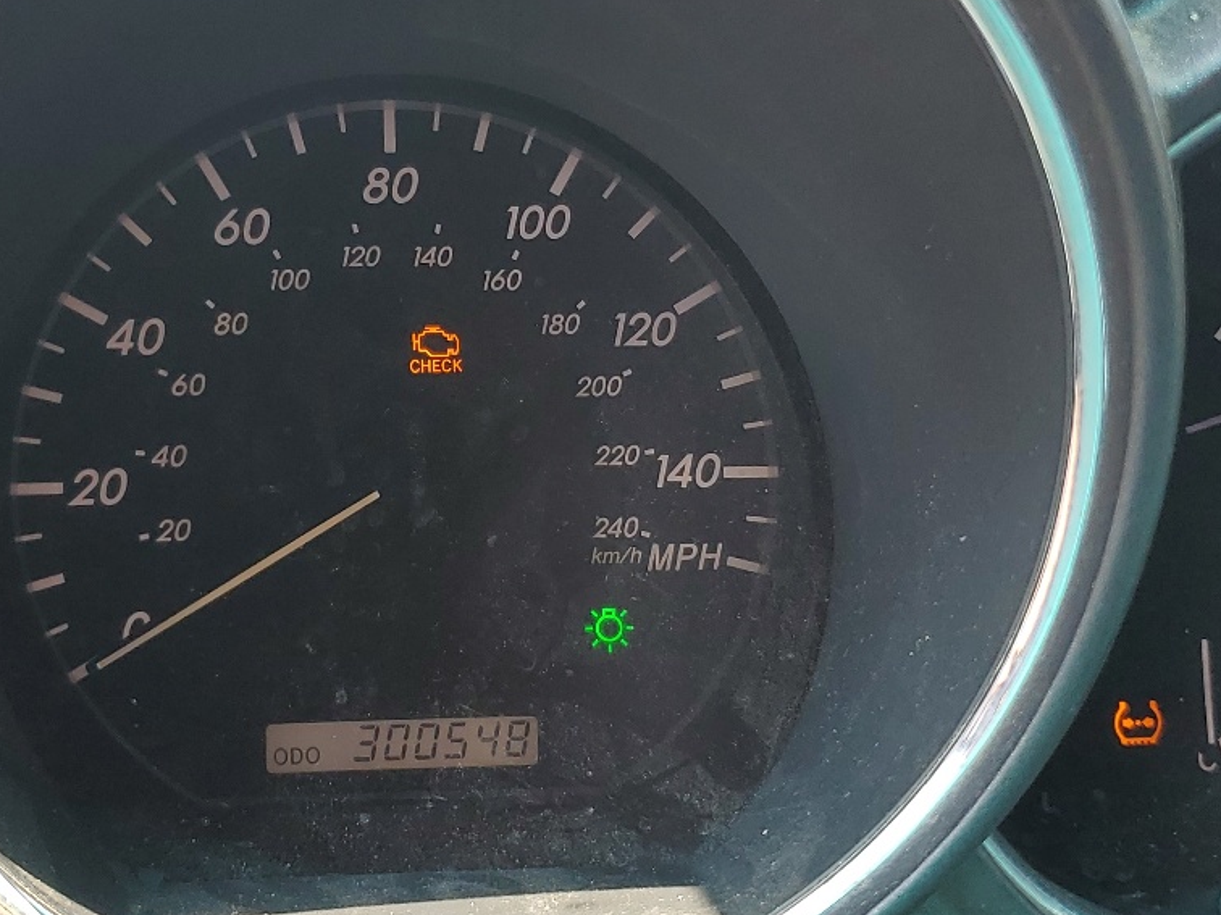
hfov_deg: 34.7
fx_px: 1940
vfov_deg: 26.5
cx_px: 422
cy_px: 395
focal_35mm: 55
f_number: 1.5
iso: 50
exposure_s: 1/213
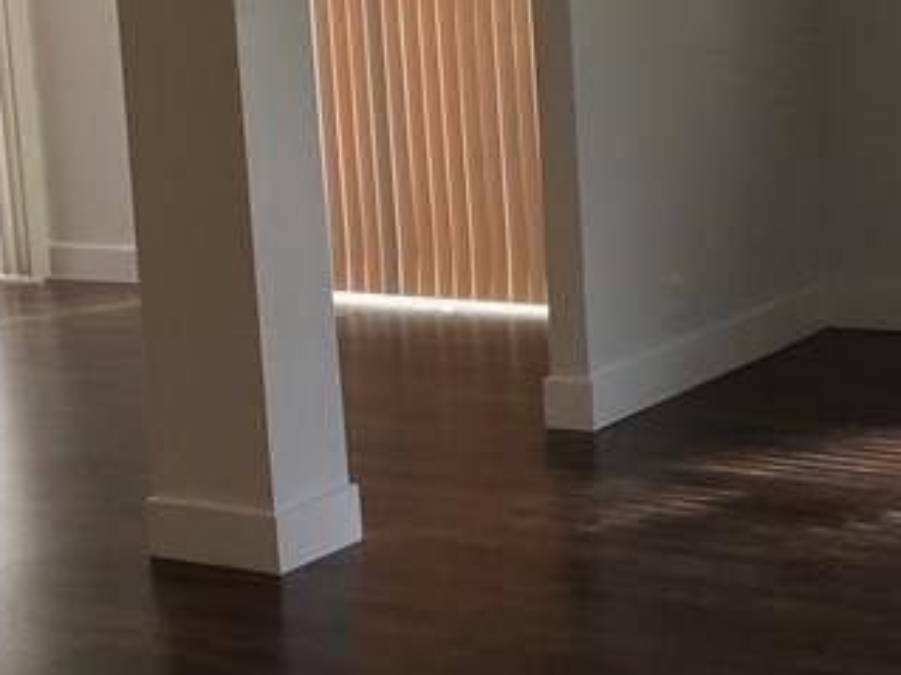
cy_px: 249
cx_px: 322
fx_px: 2420
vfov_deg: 15.9
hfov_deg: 21.0
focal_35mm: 93
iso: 25
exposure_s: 1/40
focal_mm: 4.15
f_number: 2.2
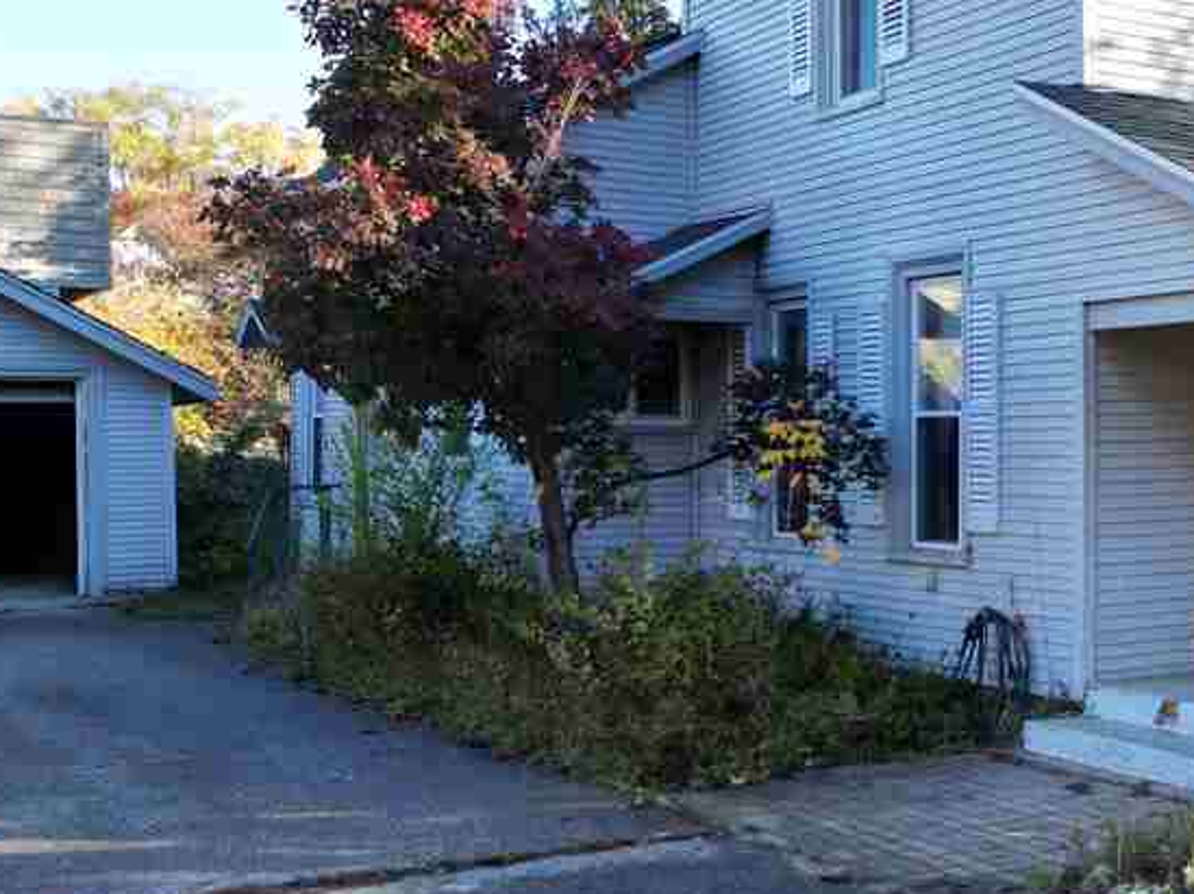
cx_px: 1361
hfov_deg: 30.2
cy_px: 470
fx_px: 1930
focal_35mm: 56
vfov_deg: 26.1
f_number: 1.7
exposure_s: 1/500
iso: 100
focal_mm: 6.72
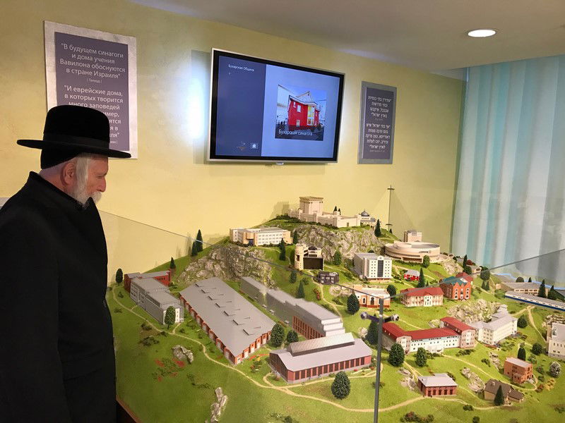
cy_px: 212
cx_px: 282
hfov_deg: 63.4
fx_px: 457
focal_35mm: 28
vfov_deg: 49.7
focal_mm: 3.99
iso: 25
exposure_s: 1/33
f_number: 1.8
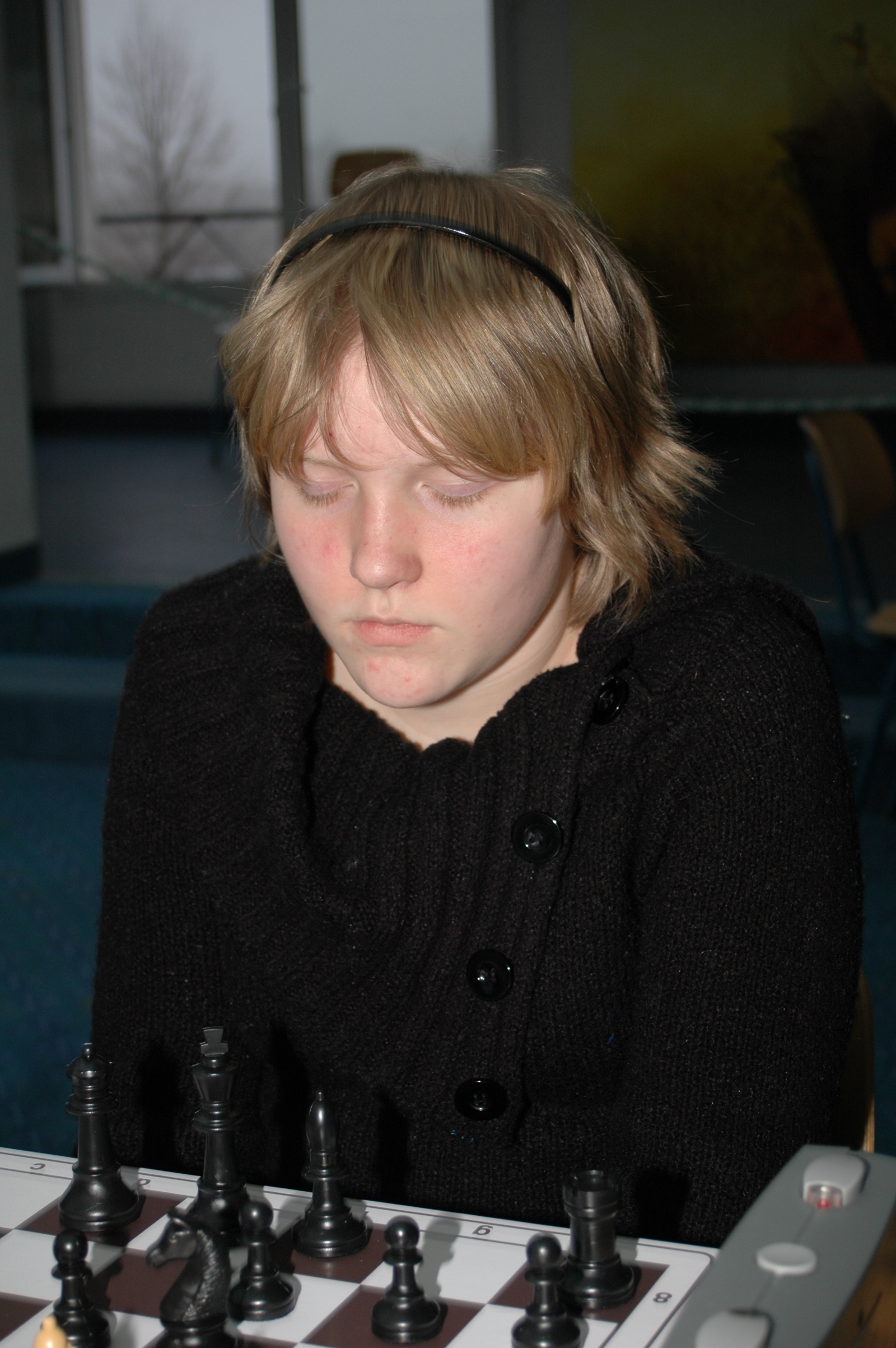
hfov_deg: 18.9
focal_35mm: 72
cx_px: 448
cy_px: 674
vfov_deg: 28.1
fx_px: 2692
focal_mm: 48
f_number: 5.6
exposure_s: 1/60
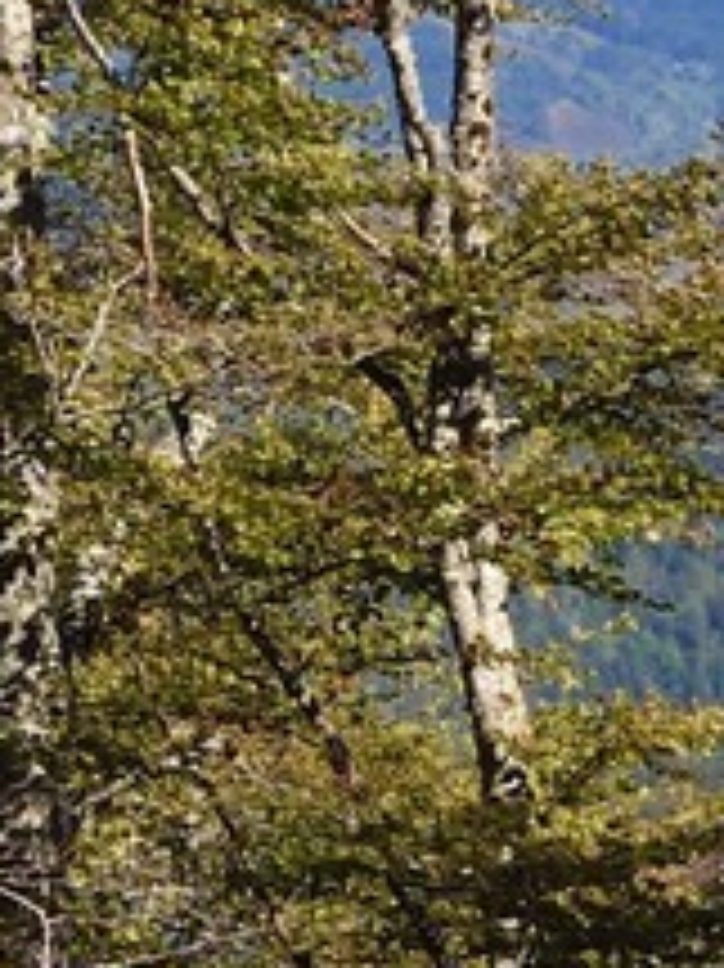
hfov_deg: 3.8
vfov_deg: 5.3
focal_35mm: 372
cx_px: 2730
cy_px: 1616
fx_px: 10384
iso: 200
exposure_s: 1/320
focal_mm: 52
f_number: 8
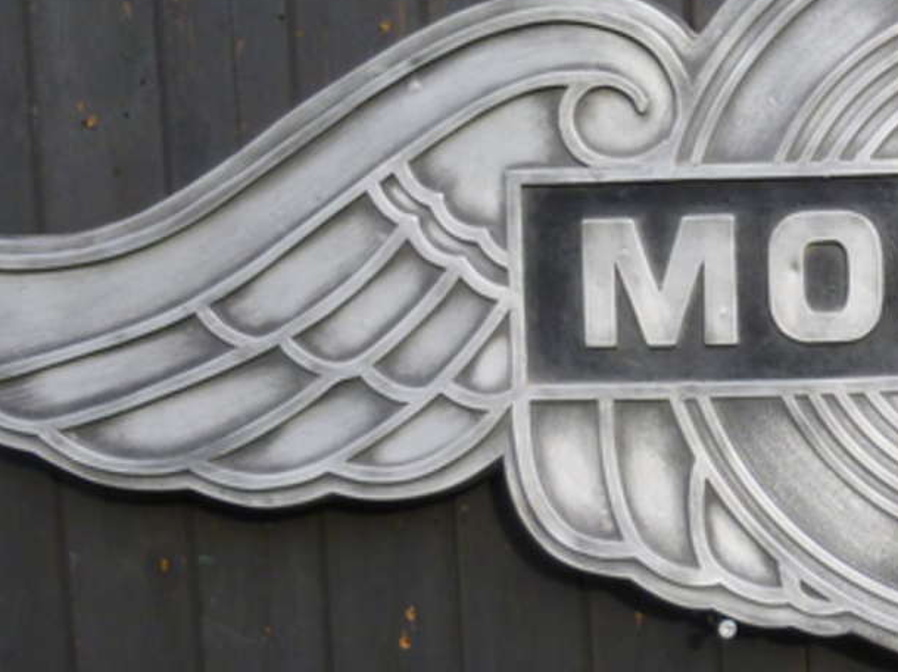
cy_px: 246
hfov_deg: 22.4
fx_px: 2126
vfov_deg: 17.9
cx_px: 1000
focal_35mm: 82
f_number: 3.1
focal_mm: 4.5
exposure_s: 1/125
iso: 100
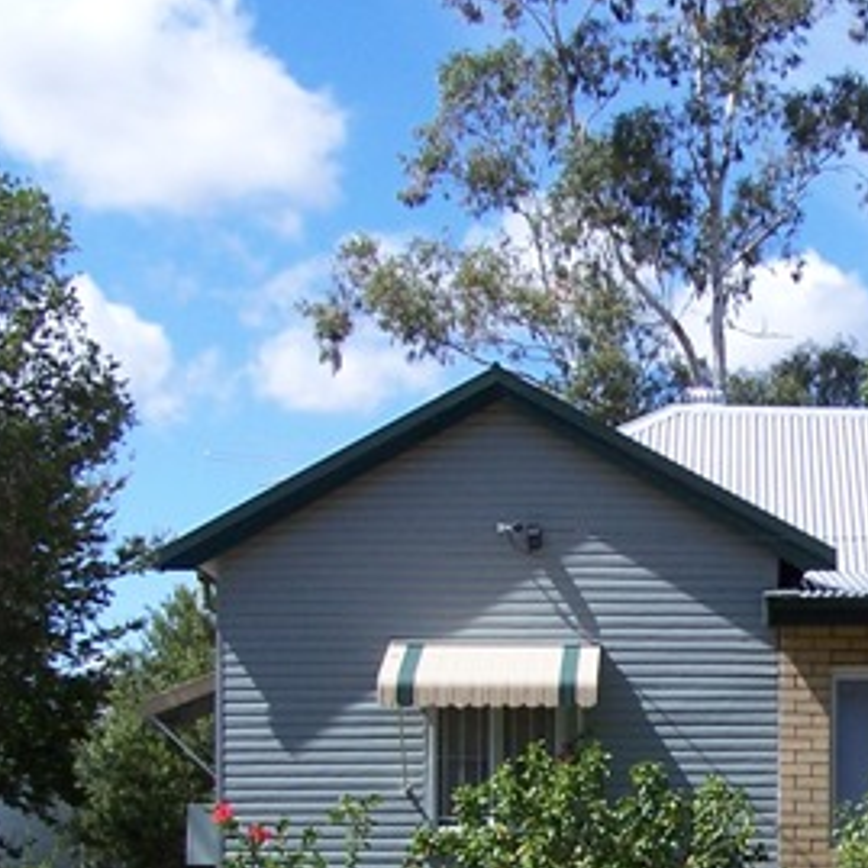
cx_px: 858
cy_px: 803
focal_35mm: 100
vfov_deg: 17.1
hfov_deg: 17.0
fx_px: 2837
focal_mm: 6.3
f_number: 4
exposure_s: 1/500
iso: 80
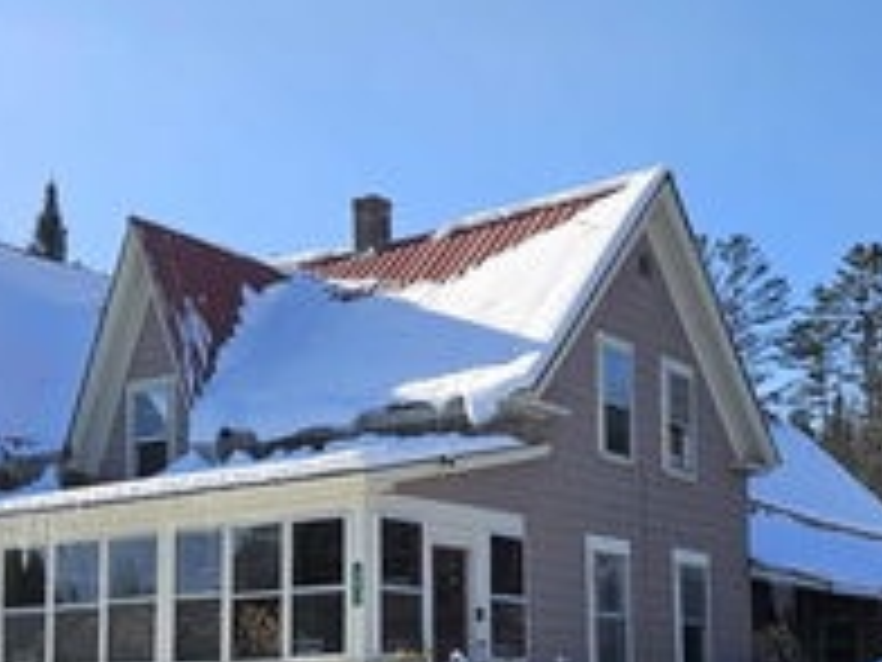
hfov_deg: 32.2
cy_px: 594
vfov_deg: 23.8
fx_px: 1529
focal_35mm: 60
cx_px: 472
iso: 25
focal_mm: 5.4
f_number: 1.8
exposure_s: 1/1321
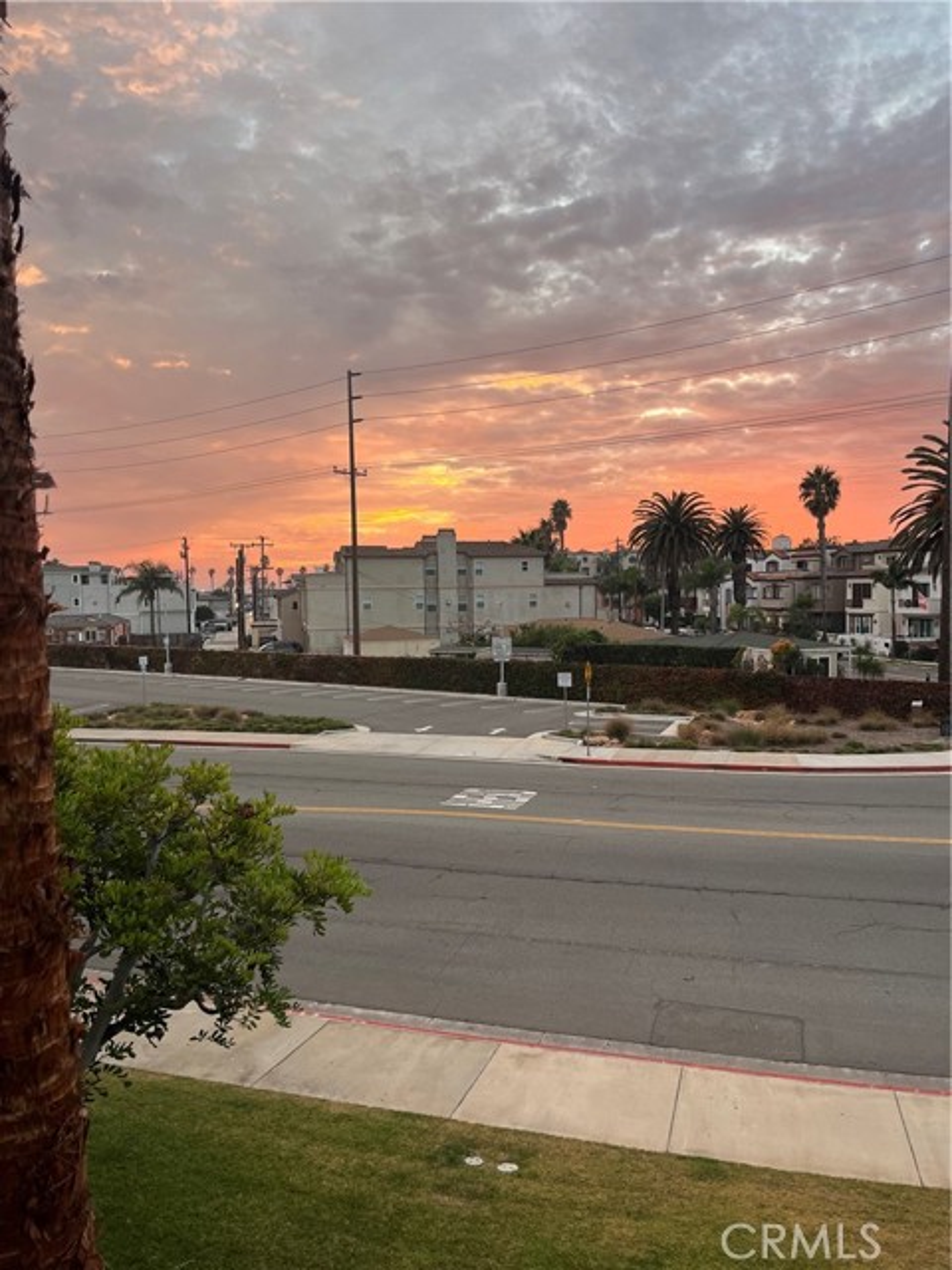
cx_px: 476
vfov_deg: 67.3
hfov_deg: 53.1
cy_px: 635
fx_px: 953
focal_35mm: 26
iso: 80
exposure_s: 1/121
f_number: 1.6
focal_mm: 5.1
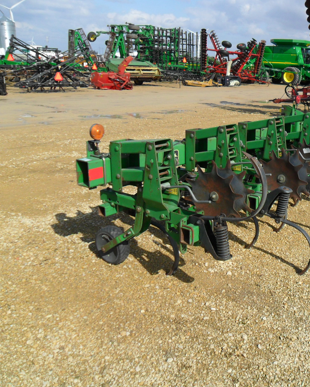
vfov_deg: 50.3
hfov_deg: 39.1
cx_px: 259
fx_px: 413
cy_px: 194
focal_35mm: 36
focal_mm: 4.9
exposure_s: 1/250
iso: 100
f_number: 8.9
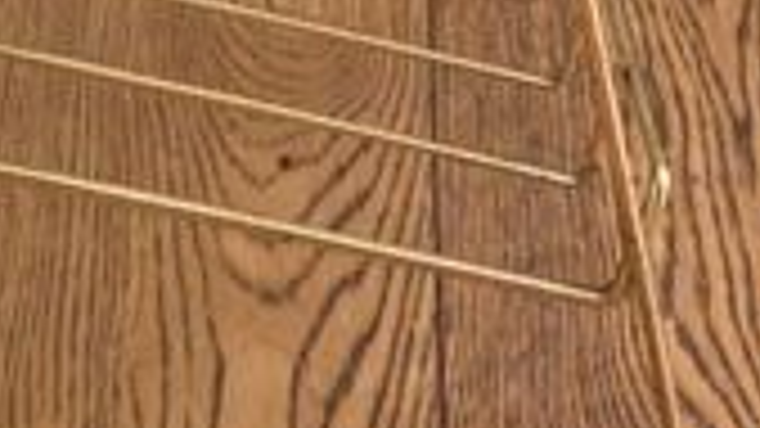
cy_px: -658
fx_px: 2418
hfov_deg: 17.6
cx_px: 108
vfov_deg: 9.0
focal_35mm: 120
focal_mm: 4.15
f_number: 2.2
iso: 40
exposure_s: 1/33
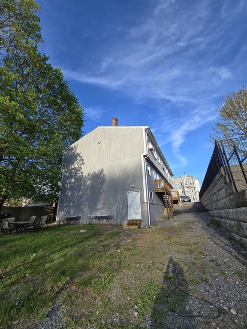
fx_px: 124
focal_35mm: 13
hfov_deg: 89.9
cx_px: 124
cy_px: 164
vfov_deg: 106.2
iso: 50
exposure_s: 1/857
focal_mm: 2.2
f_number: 2.2
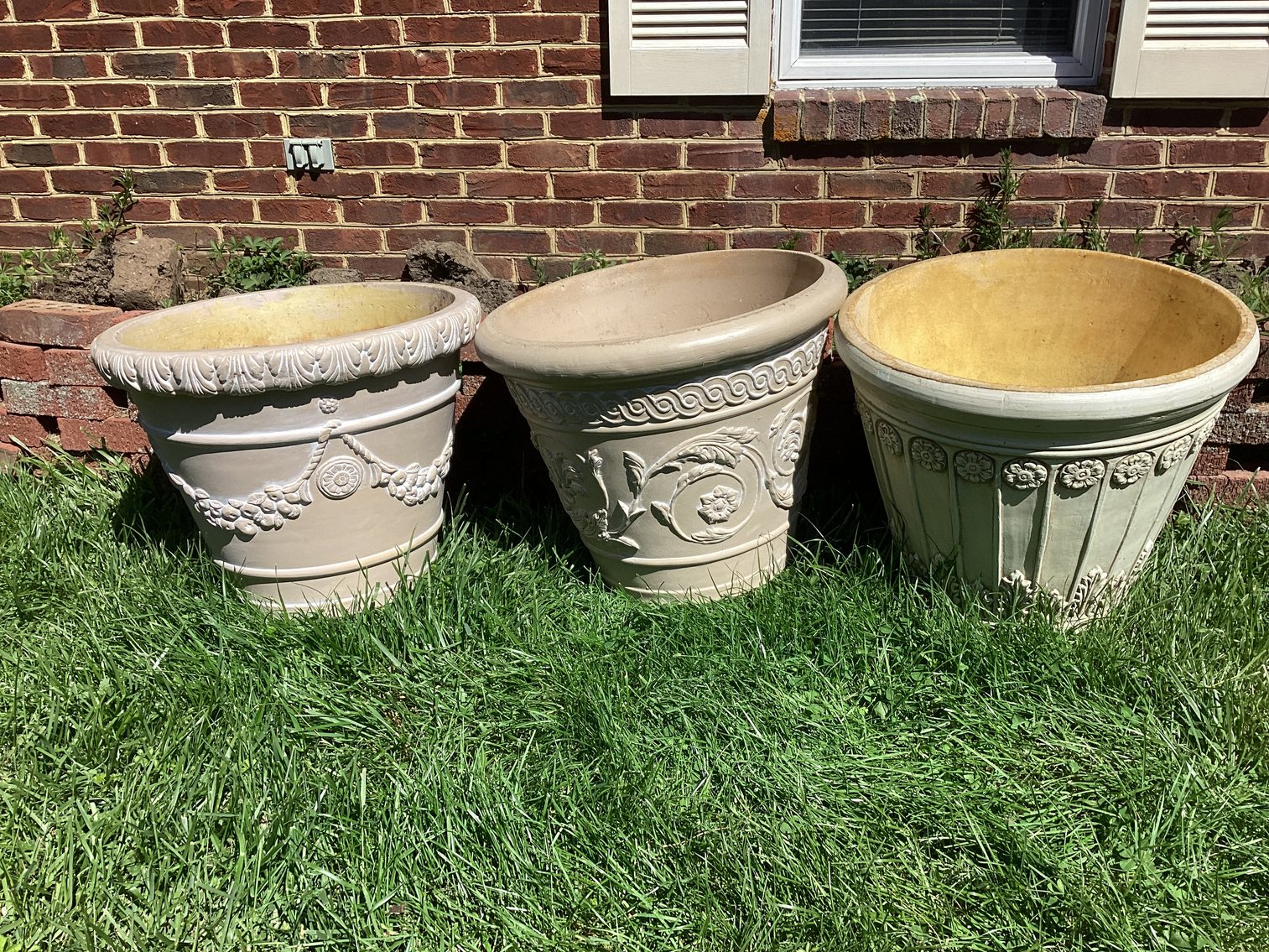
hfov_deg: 58.3
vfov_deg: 45.4
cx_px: 634
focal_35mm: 31
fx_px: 1137
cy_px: 476
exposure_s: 1/1508
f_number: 2.4
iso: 25
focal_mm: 3.3
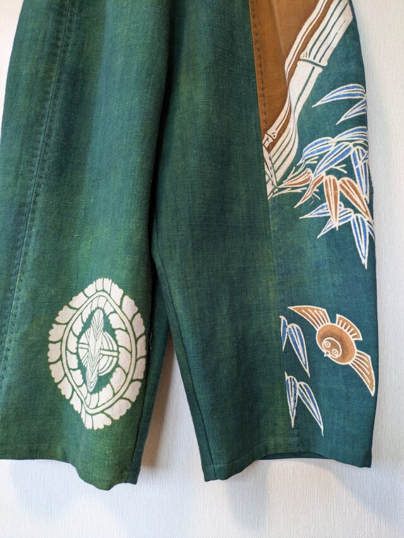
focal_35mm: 25
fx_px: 389
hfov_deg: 54.9
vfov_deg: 69.4
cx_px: 202
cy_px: 269
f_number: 1.89
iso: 83
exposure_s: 1/24
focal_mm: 5.43
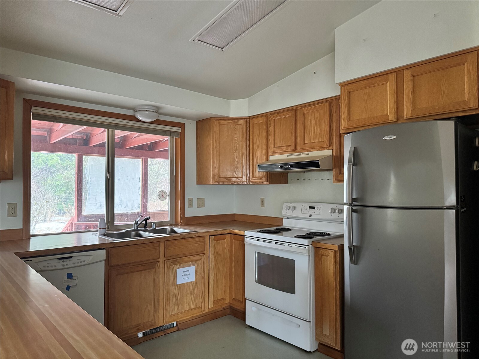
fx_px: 332
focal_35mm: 24
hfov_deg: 71.6
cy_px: 180
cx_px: 240
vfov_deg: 56.8
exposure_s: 1/46
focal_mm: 6.76
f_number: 1.78
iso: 800
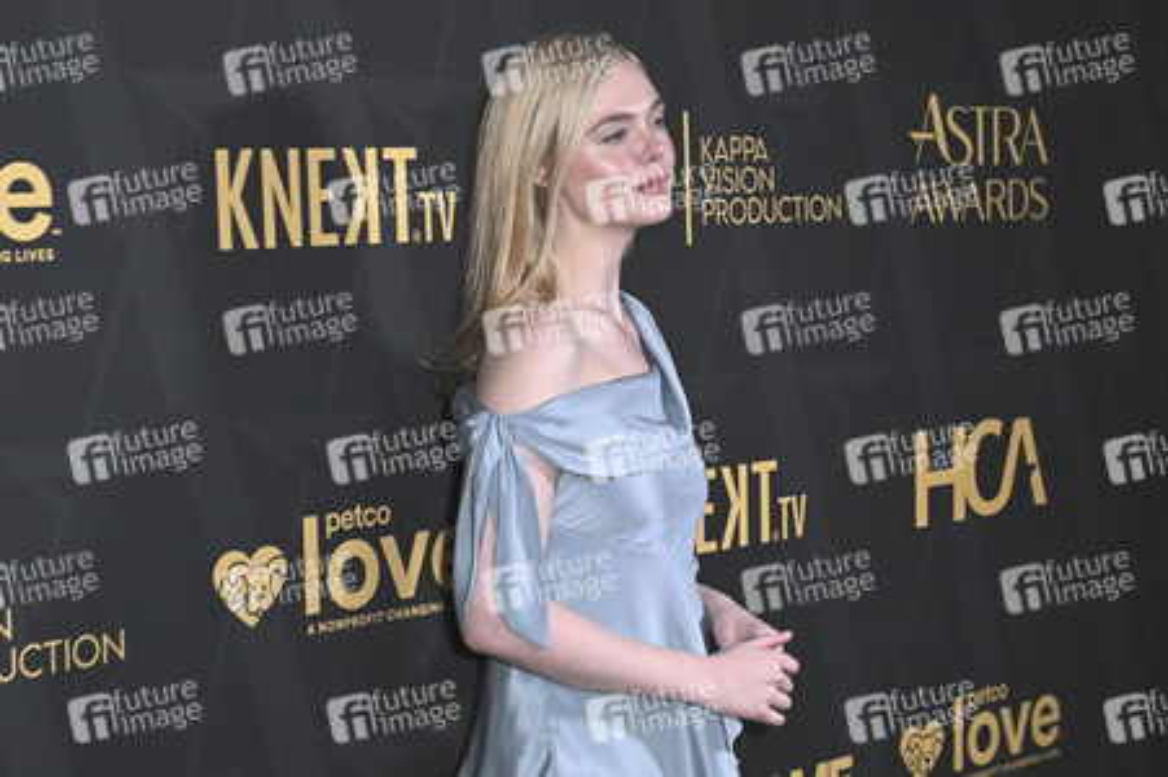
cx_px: 584
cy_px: 388
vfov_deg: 18.9
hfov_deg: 28.1
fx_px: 2334
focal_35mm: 72
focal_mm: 48
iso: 2000
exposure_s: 1/320
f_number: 5.6
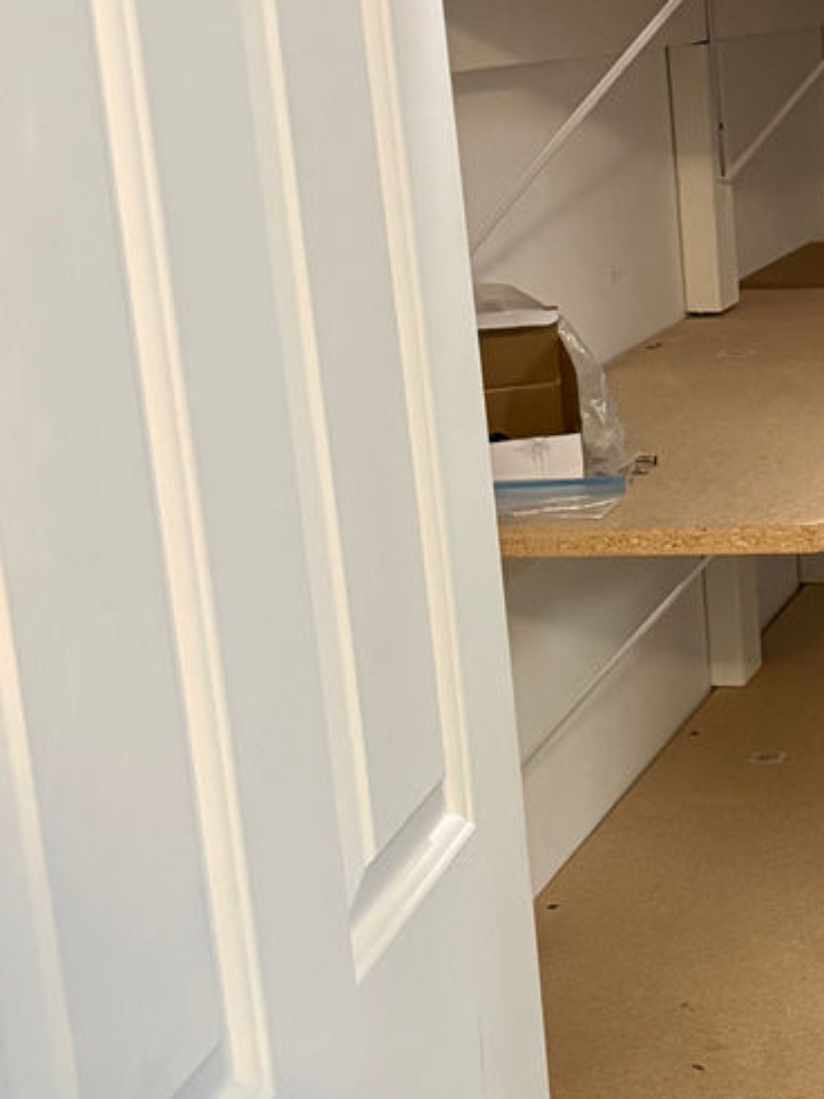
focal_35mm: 75
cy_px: 587
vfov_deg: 26.0
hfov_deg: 18.1
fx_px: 2380
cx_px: 1121
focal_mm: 6.76
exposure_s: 1/40
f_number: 1.78
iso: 640
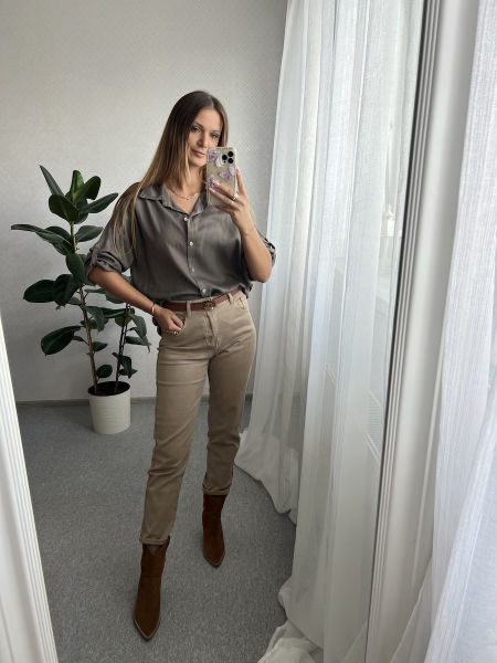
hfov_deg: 53.1
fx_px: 498
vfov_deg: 67.3
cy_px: 332
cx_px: 248
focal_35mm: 26
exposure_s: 1/121
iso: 50
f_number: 1.5
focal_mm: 5.7
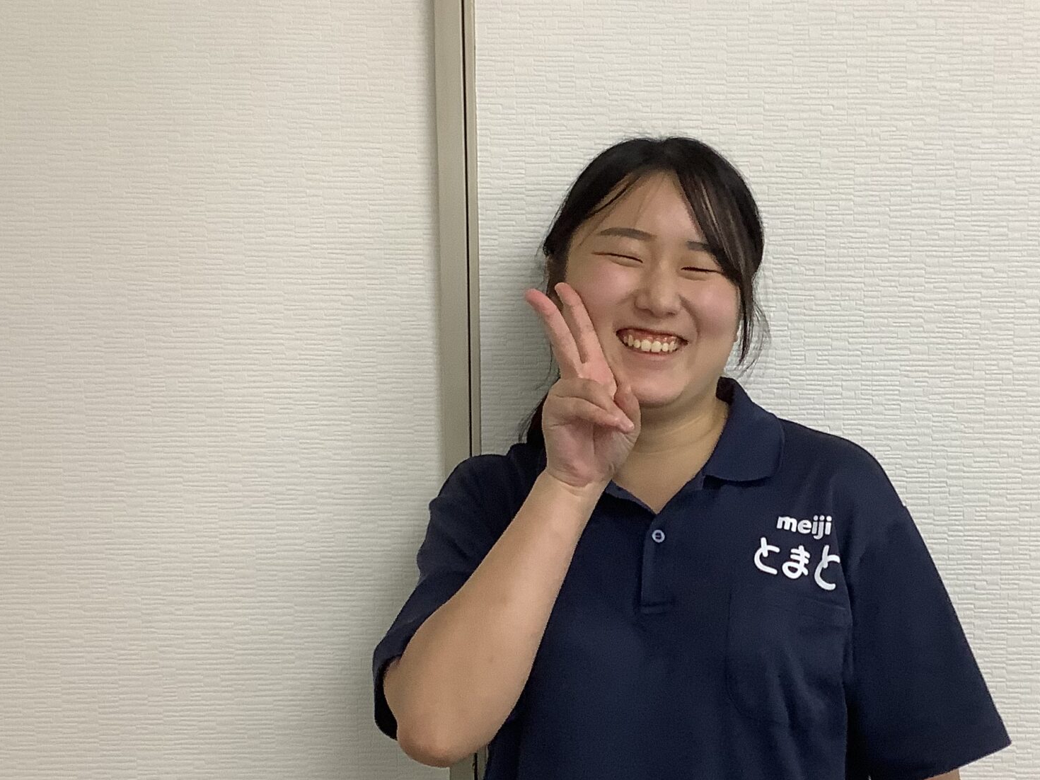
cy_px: 509
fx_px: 1622
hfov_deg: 35.4
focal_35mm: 54
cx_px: 639
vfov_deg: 26.9
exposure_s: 1/60
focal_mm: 3.3
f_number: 2.4
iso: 125
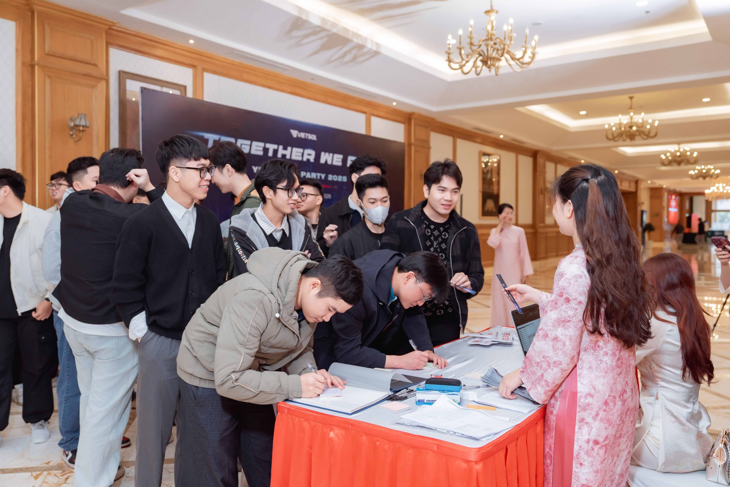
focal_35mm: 29
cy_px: 244
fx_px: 588
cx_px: 365
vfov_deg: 45.0
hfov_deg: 63.7
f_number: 3.2
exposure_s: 1/200
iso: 1000
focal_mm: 29
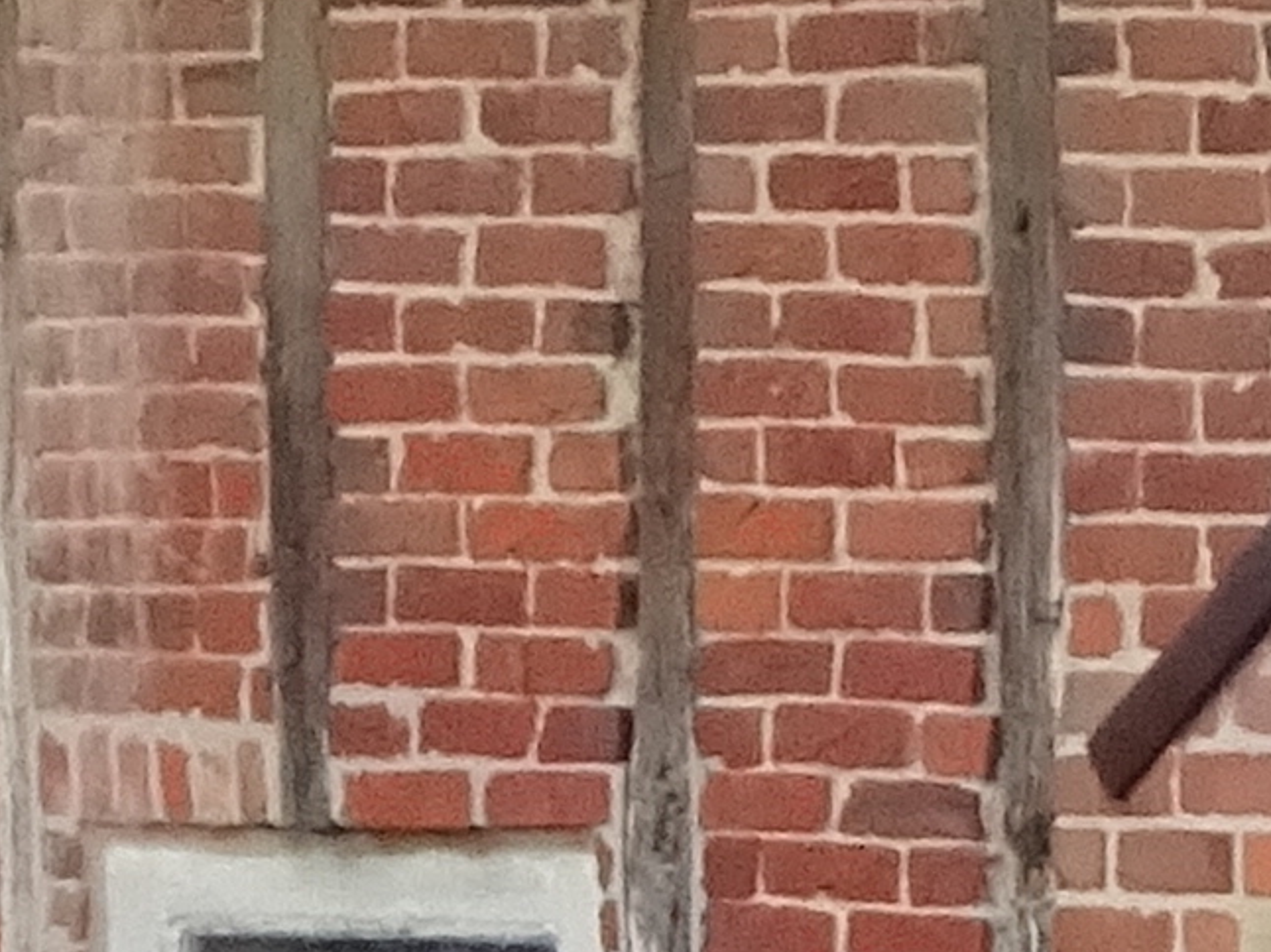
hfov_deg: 2.8
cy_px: 1273
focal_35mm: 705
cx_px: 2912
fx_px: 25876
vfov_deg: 2.1
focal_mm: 15.92
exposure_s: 1/100
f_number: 5
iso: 320
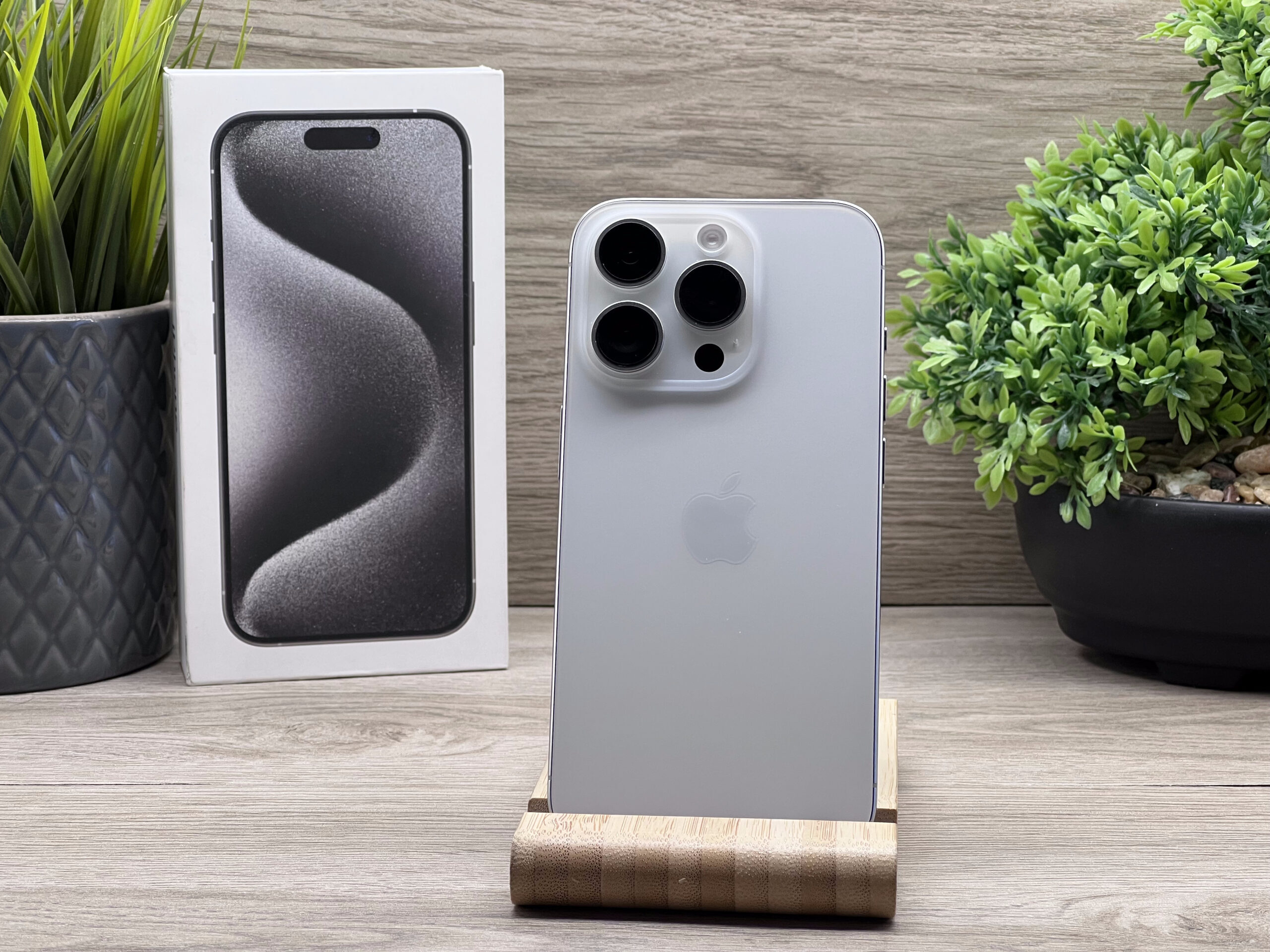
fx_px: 2825
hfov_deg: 25.3
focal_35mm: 77
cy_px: 476
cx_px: 635
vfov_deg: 19.1
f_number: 2.8
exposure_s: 1/100
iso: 80
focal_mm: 9
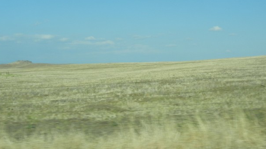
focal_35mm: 55
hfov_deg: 37.8
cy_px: 38
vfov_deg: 21.6
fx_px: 388
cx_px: 113
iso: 160
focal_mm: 5.4
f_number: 7
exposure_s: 1/424
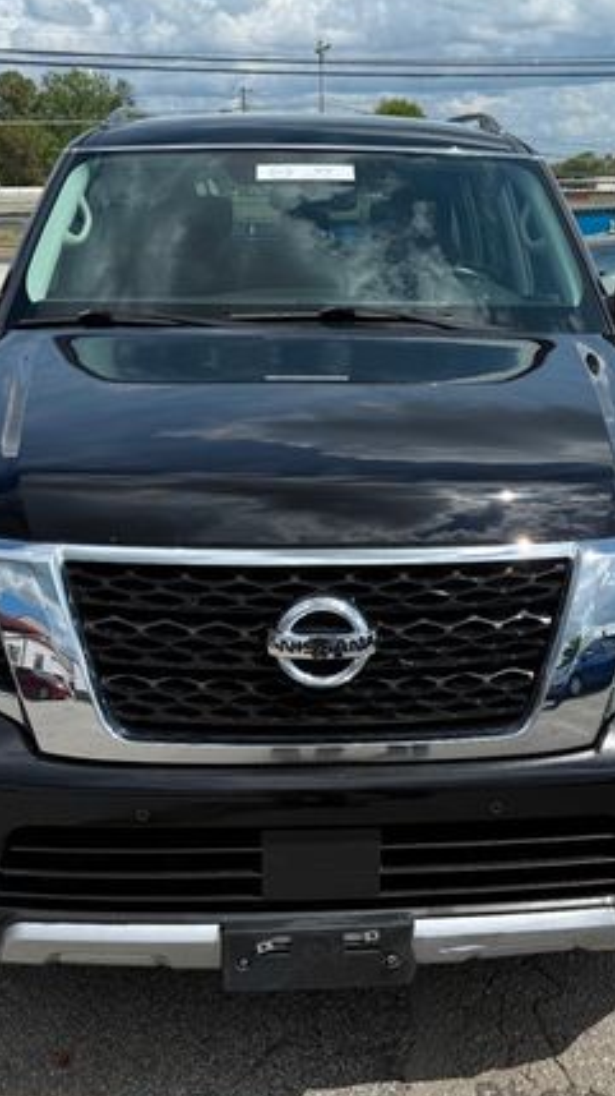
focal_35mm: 39
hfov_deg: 30.4
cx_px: 355
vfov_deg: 51.6
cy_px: 544
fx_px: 1132
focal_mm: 6.76
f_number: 1.78
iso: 80
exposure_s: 1/5714
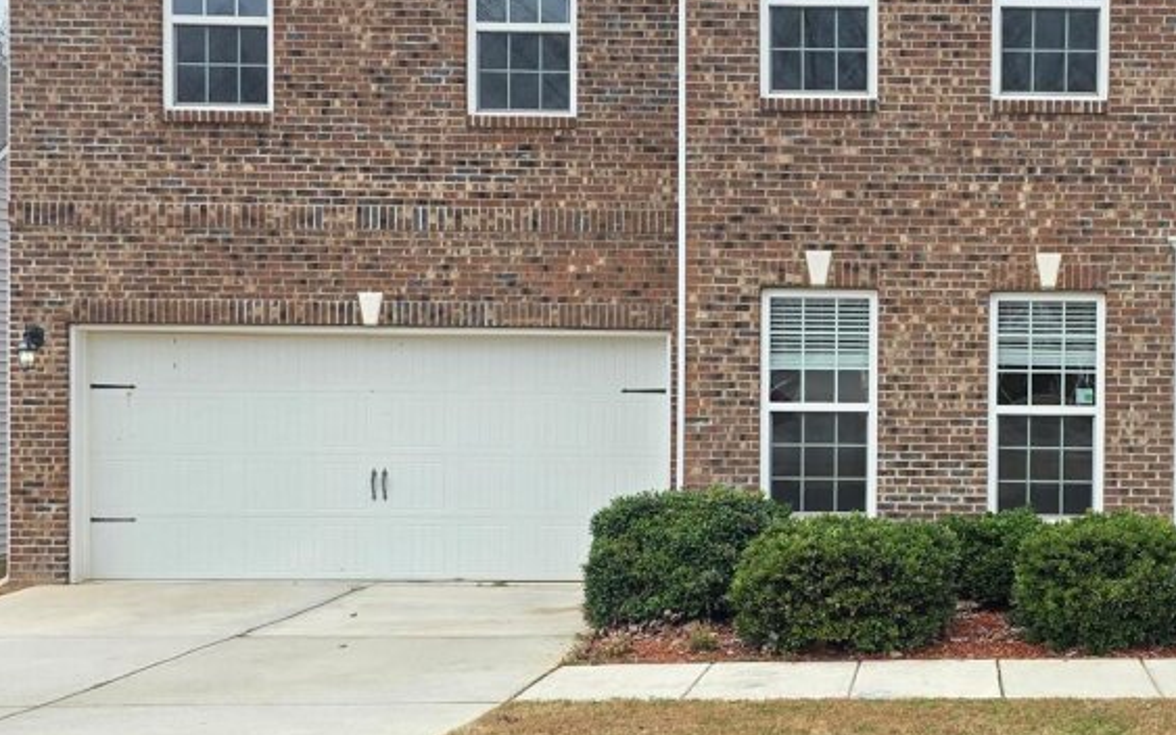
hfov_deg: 37.5
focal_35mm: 52
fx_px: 1667
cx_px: 942
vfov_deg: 24.9
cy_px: 411
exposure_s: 1/1580
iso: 80
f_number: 1.7
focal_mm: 6.3
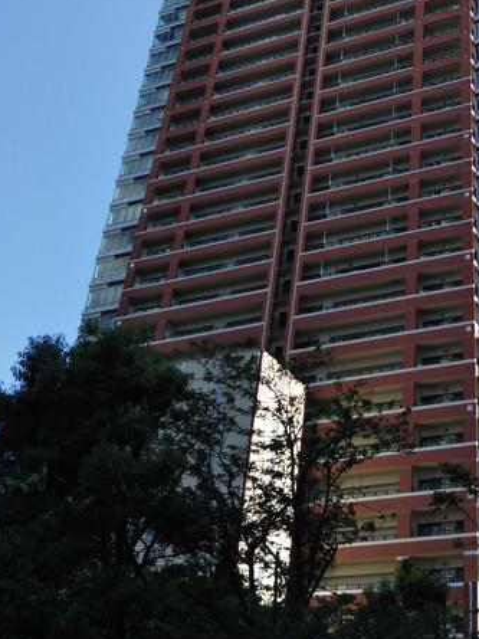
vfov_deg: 34.7
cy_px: 151
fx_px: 996
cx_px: 394
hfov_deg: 26.5
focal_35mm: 54
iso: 20
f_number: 2.2
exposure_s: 1/731
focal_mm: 4
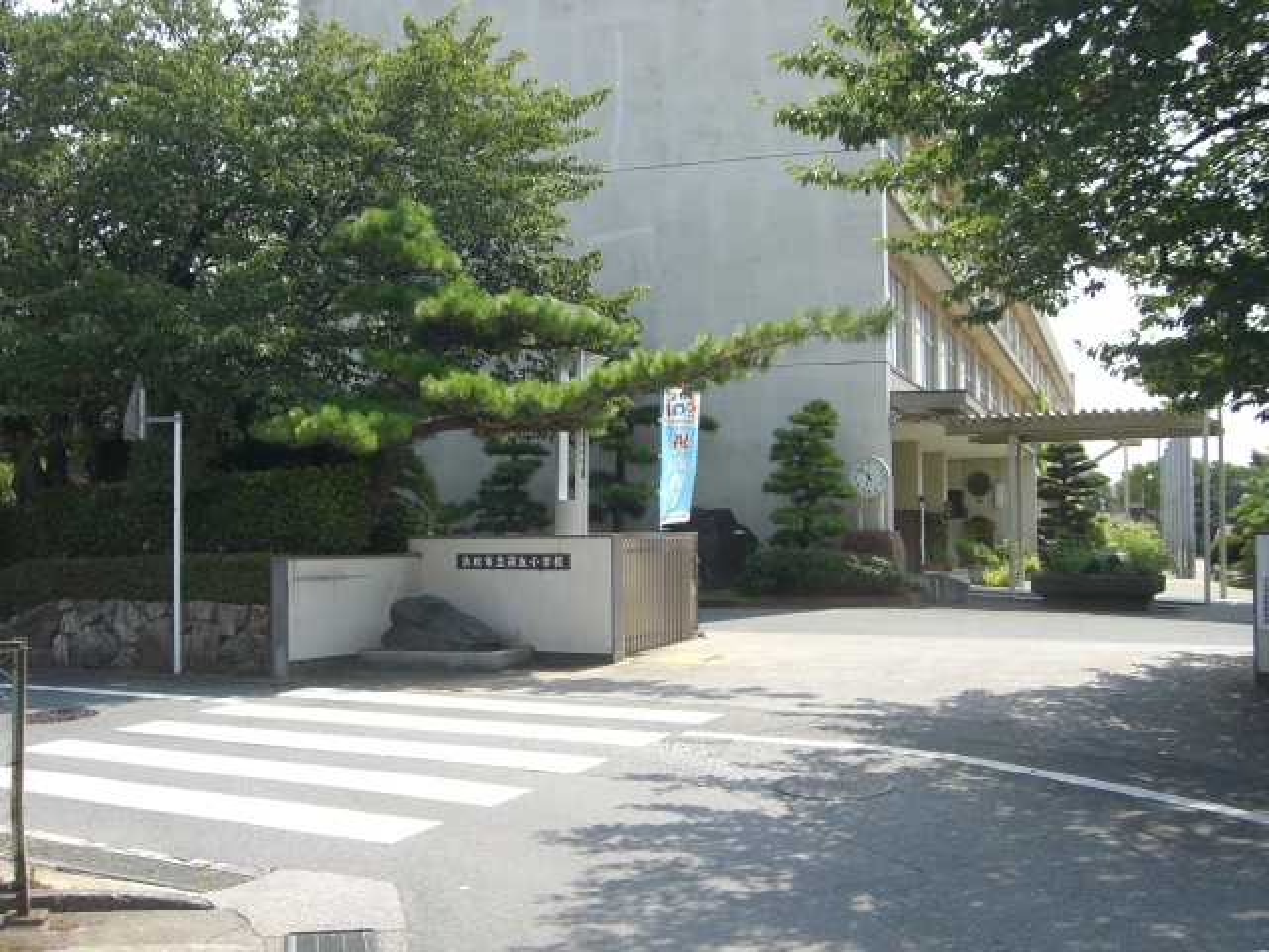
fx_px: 1393
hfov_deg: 49.0
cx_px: 634
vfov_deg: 37.7
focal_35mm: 38
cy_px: 476
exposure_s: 1/250
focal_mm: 6.2
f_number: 4.3
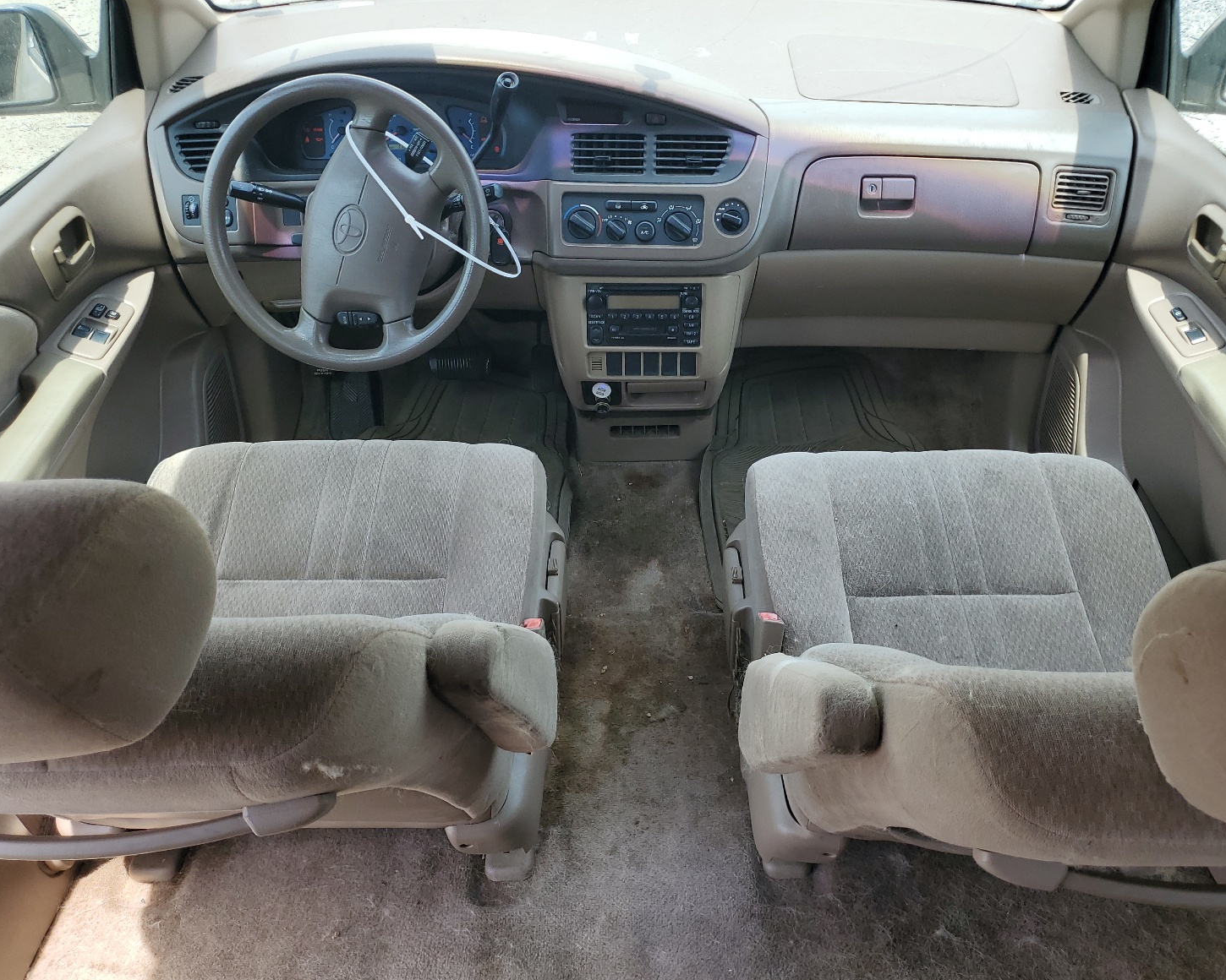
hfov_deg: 62.2
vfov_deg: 51.5
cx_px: 646
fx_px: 1016
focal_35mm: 28
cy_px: 493
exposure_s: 1/385
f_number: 1.5
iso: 50
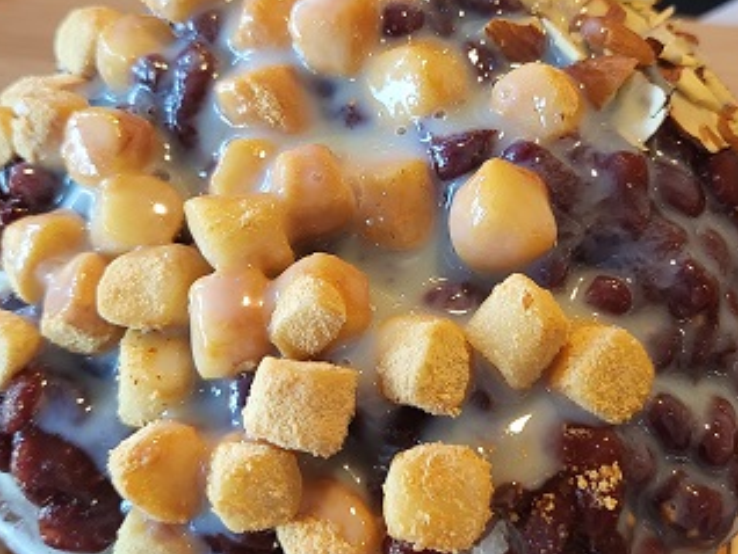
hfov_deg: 38.8
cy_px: 280
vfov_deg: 29.7
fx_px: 1045
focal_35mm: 49
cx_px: 406
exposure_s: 1/120
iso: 320
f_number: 1.8
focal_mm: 4.25
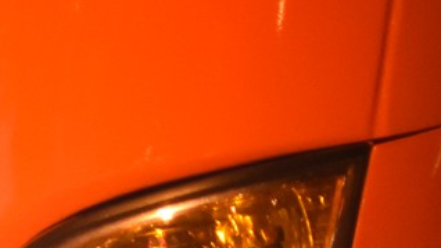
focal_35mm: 231
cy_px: 804
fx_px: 2702
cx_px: -501
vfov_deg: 4.9
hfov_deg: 8.7
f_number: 1.8
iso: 4000
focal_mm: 35
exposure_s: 1/80
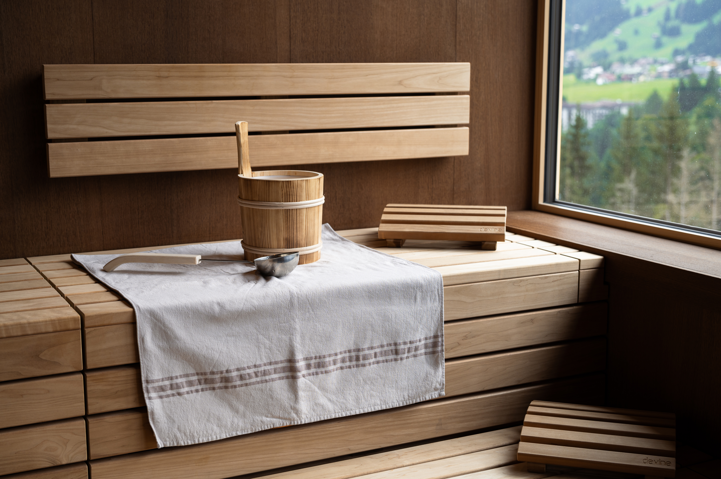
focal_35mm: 48
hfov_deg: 41.1
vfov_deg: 28.0
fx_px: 961
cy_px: 240
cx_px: 360
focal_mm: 48
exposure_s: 1/125
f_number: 4
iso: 200
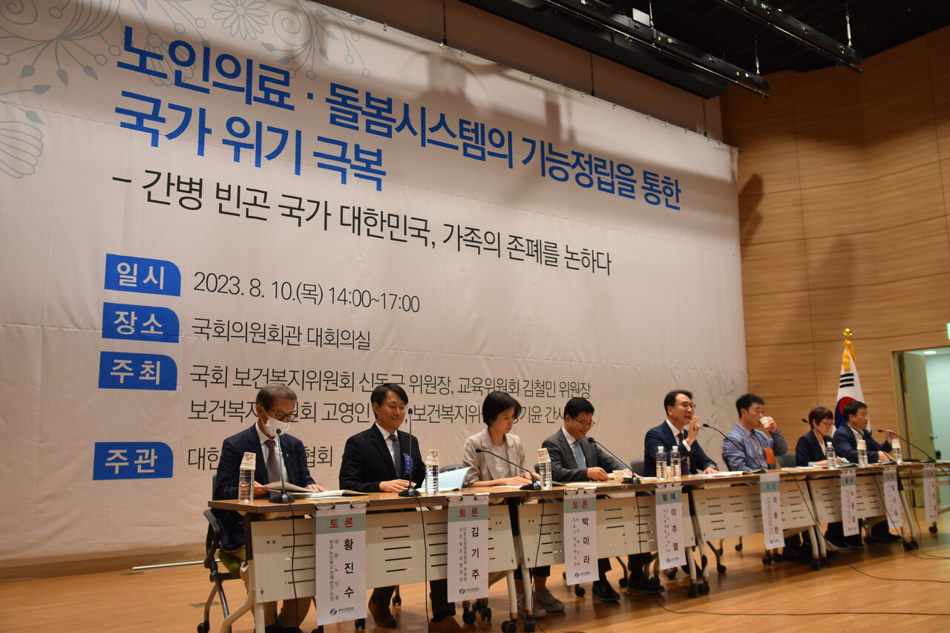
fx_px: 871
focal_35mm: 33
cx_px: 475
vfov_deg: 40.0
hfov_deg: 57.2
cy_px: 316
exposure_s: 1/60
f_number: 4
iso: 800
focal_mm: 22
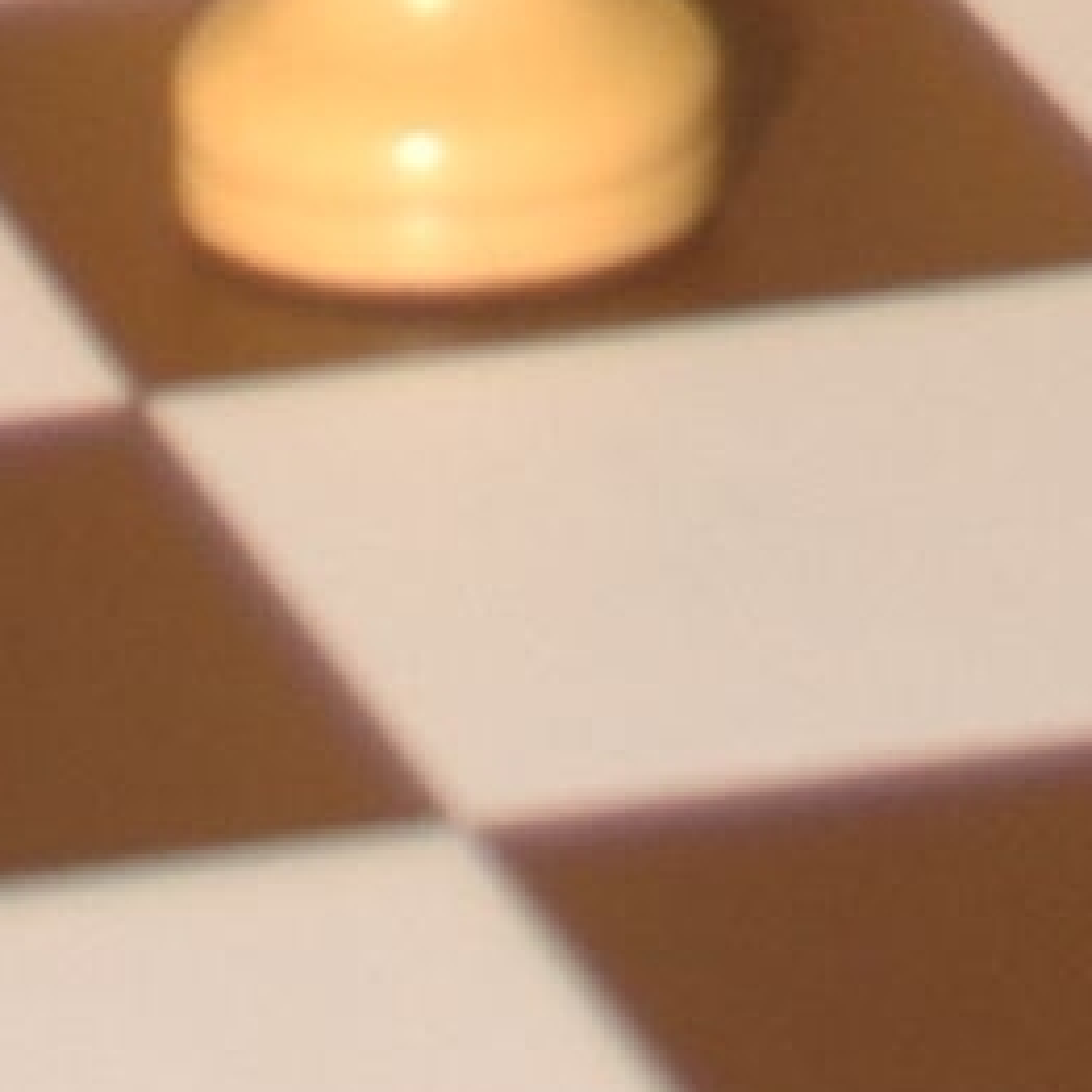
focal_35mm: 468
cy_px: -4785
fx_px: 16703
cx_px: 1159
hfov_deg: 3.7
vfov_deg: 3.4
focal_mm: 32
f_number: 4.8
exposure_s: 1/60
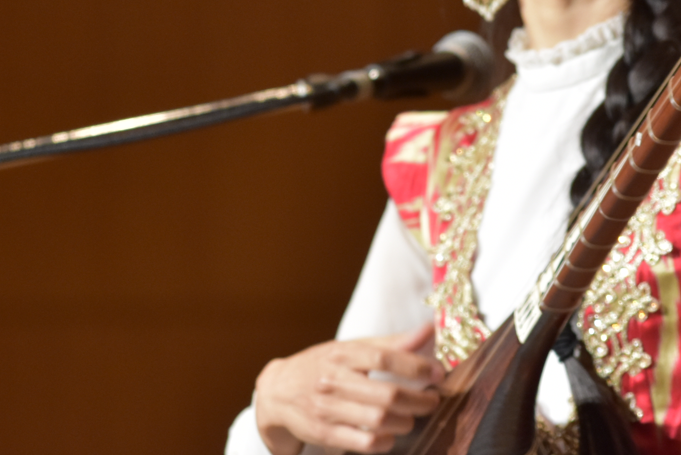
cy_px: 78
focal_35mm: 534
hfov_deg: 3.9
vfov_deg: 2.6
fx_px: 10104
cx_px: 332
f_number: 2.8
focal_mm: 150
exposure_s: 1/160
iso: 1000
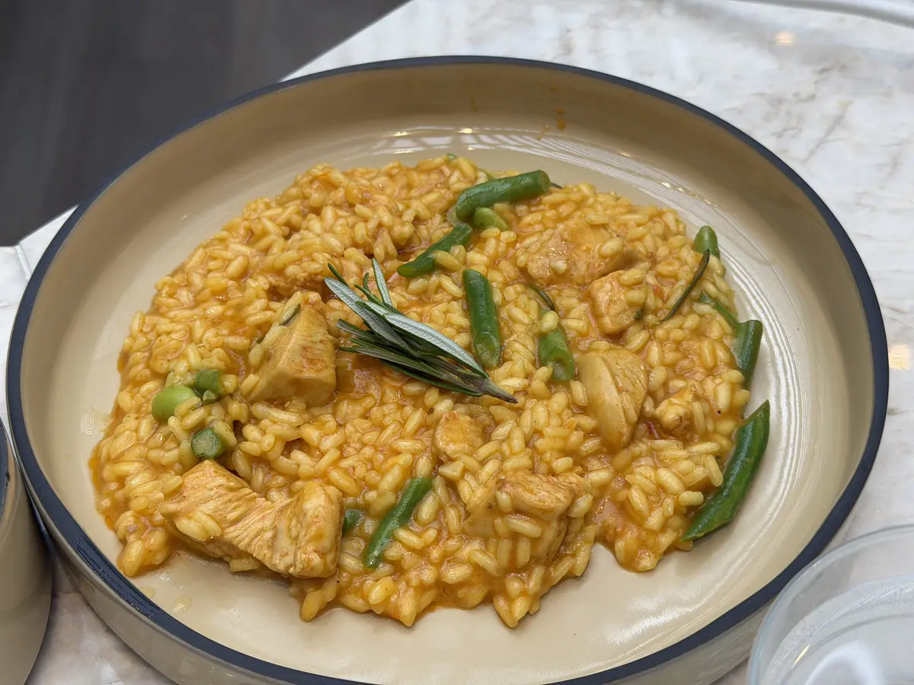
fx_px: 1267
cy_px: 342
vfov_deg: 30.3
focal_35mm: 48
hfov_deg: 39.7
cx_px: 457
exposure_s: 1/282
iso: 64
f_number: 1.78
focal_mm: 6.76
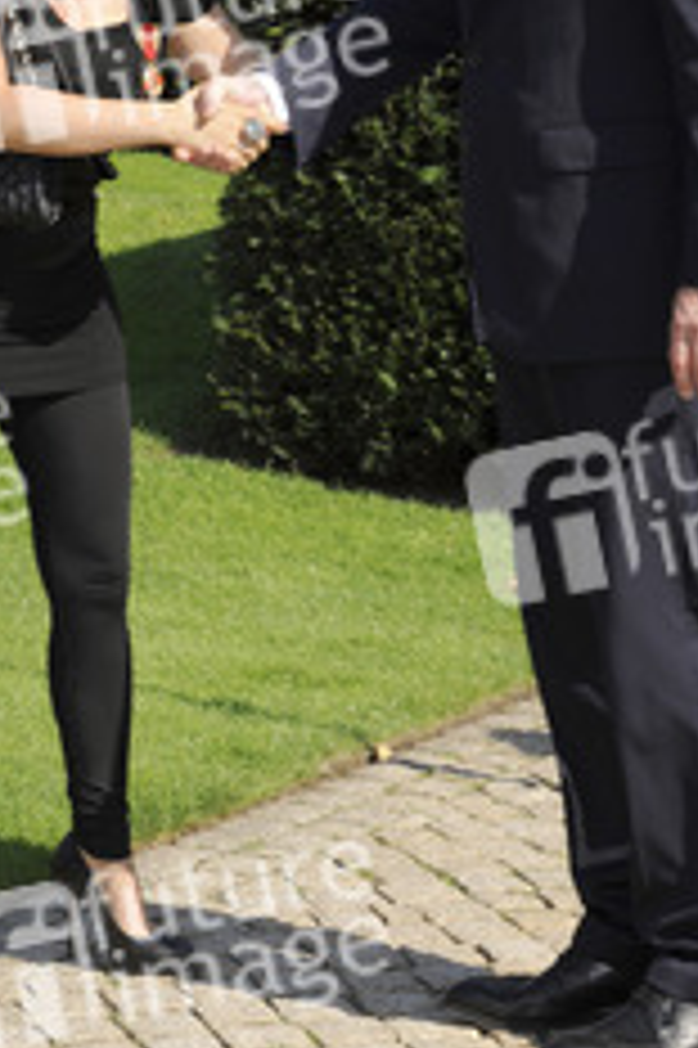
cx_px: 288
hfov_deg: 8.2
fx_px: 4893
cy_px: 274
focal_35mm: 168
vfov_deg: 12.2
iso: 200
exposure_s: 1/250
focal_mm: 98
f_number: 10
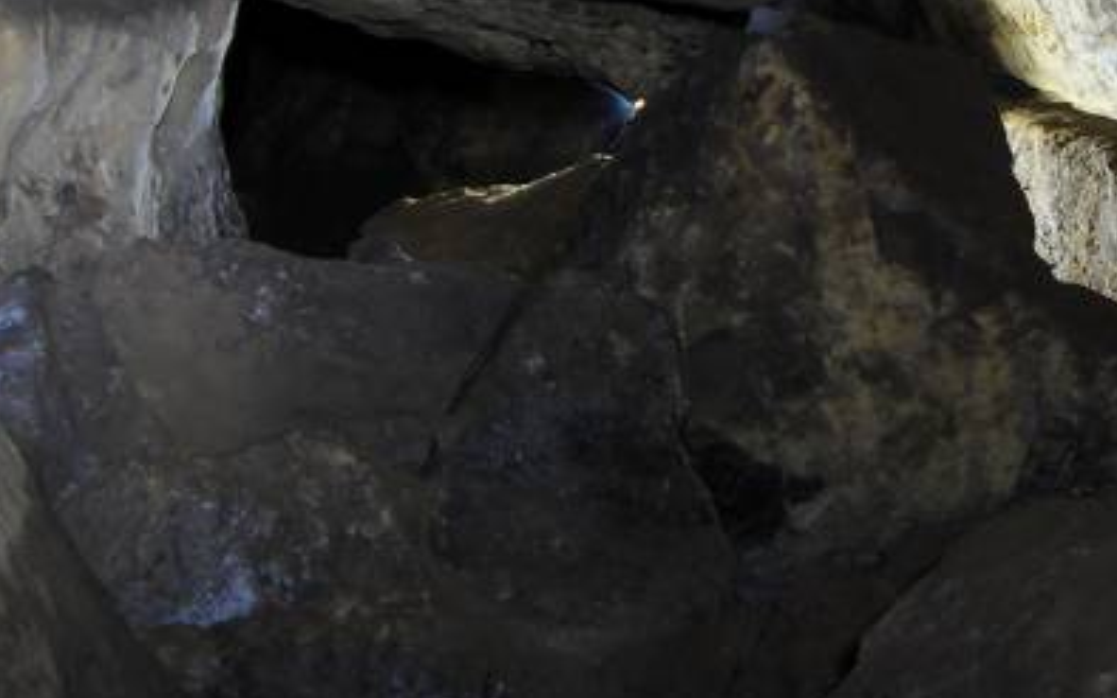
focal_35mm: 84
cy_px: -68
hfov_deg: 24.6
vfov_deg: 15.1
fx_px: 2556
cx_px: 646
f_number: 3.5
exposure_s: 4
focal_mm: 6.6
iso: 80
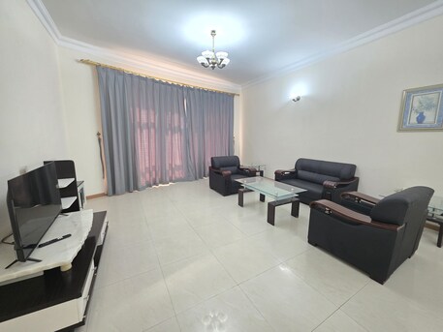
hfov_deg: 106.2
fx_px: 166
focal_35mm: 13
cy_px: 166
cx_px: 222
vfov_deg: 89.9
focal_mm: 2.2
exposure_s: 1/50
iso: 320
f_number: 1.9
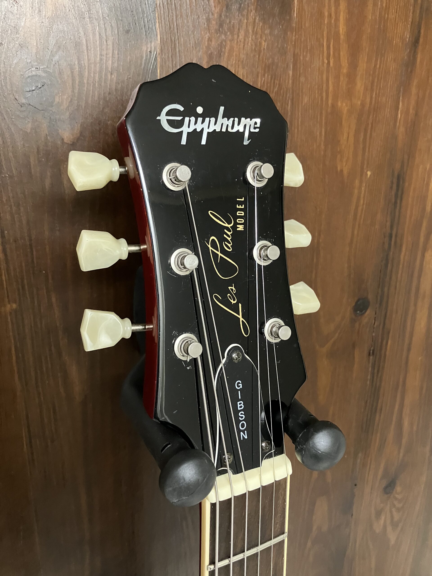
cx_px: 216
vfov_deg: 63.4
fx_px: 466
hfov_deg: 49.7
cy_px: 288
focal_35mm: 28
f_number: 1.8
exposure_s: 1/30
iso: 500
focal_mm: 3.99
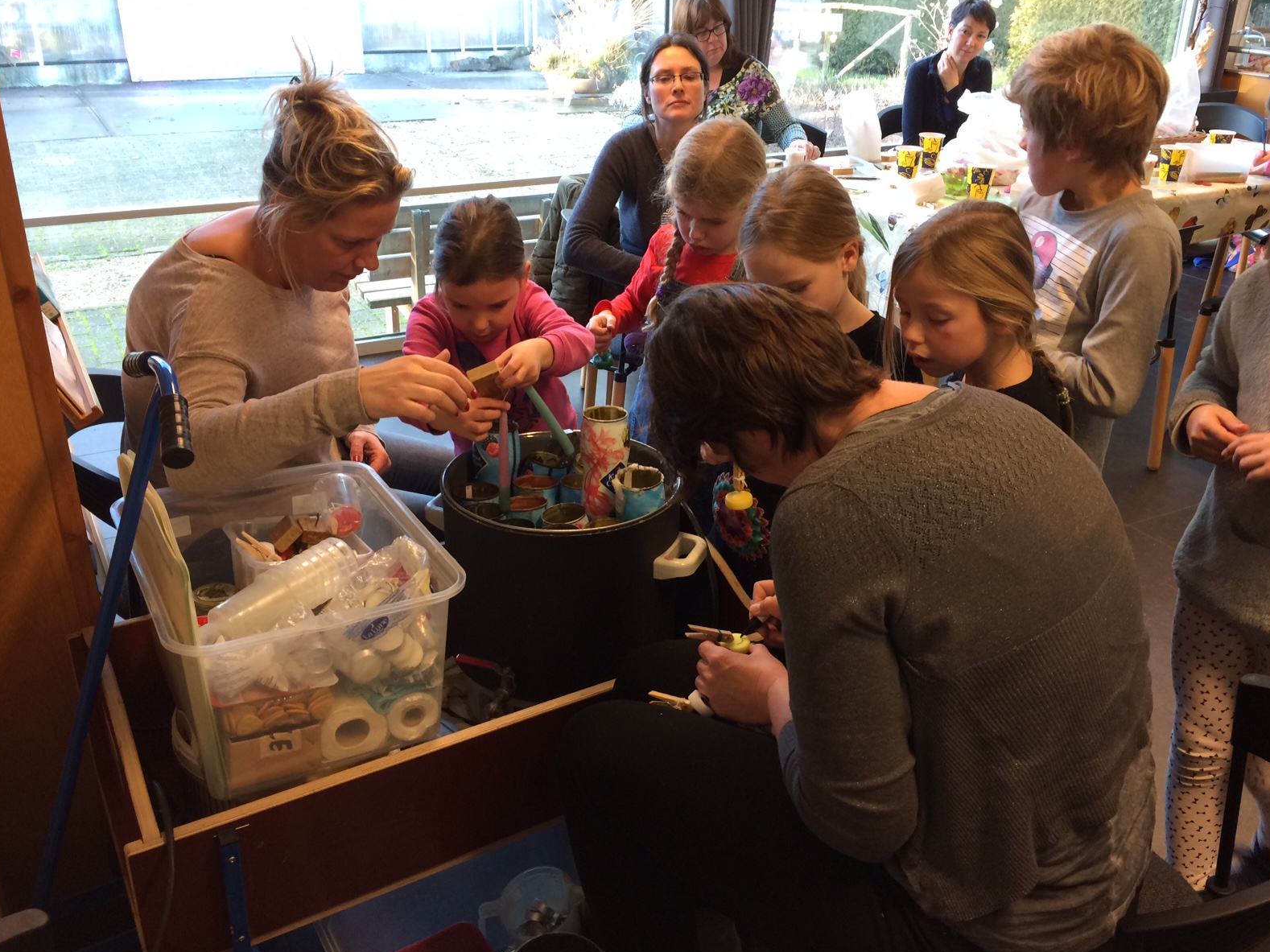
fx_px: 1100
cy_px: 464
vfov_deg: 46.8
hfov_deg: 60.0
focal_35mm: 30
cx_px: 637
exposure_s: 1/33
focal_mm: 4.15
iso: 100
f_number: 2.2
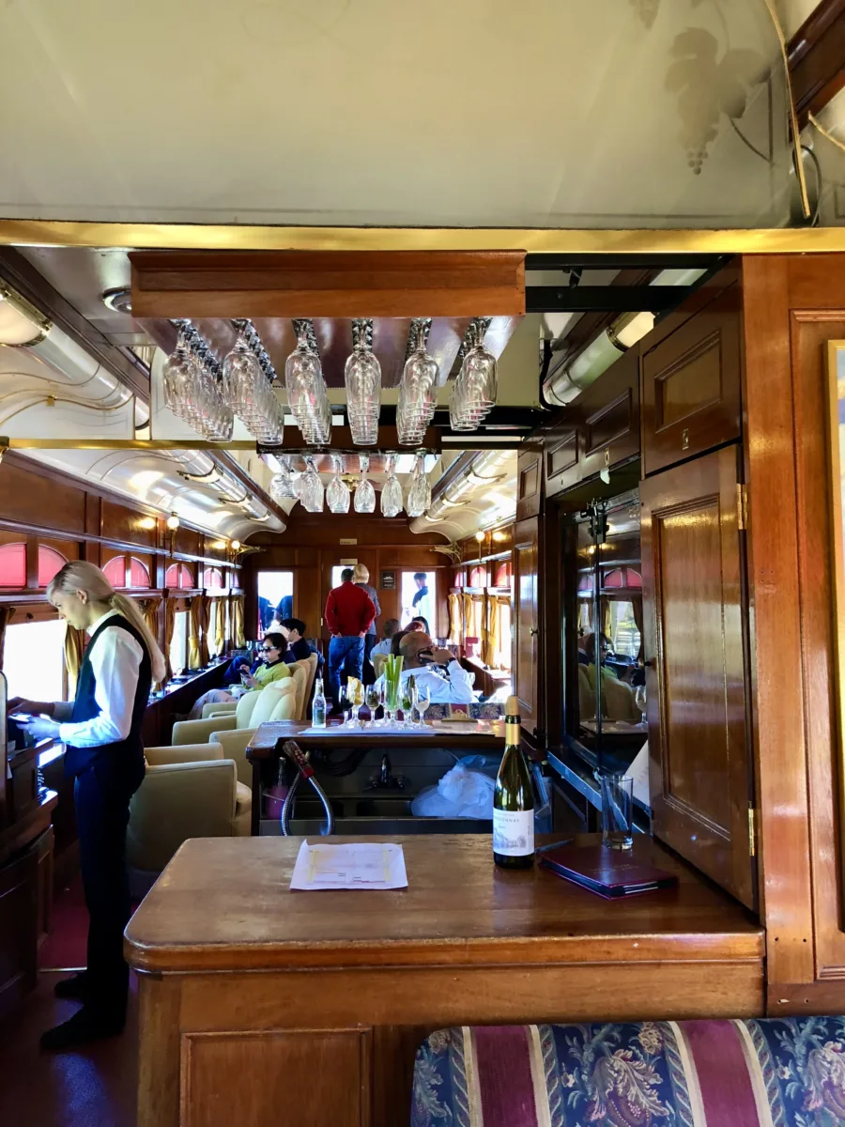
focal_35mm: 28
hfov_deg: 49.7
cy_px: 564
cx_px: 422
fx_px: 911
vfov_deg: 63.4
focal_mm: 4
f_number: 1.8
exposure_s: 1/15
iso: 50
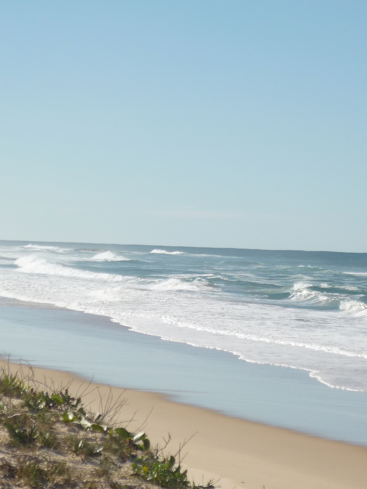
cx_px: 184
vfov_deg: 12.3
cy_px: 244
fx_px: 2262
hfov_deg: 9.3
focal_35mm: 160
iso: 100
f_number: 5.1
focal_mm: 16.5
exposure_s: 1/800
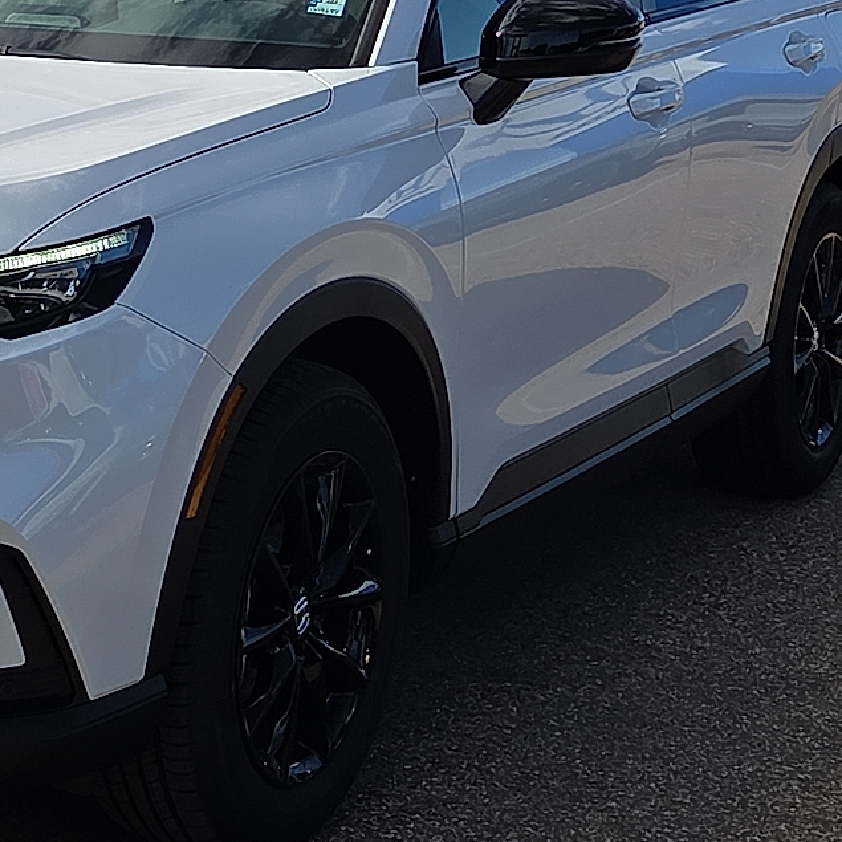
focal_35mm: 98
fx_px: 2697
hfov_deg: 17.3
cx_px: -11
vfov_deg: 17.7
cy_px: 293
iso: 76
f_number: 1.8
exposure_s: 1/5000
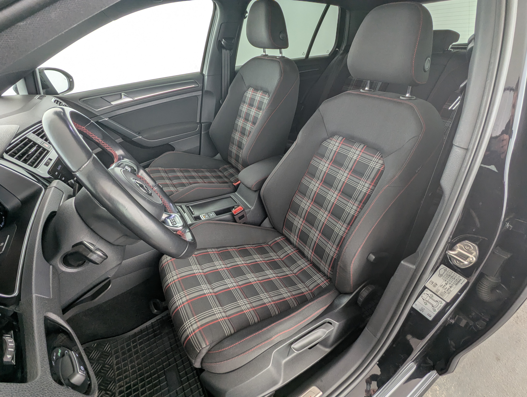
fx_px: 244
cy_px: 198
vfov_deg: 78.2
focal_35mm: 16
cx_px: 264
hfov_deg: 94.4
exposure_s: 1/30.6
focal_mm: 2.35
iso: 43
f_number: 2.2
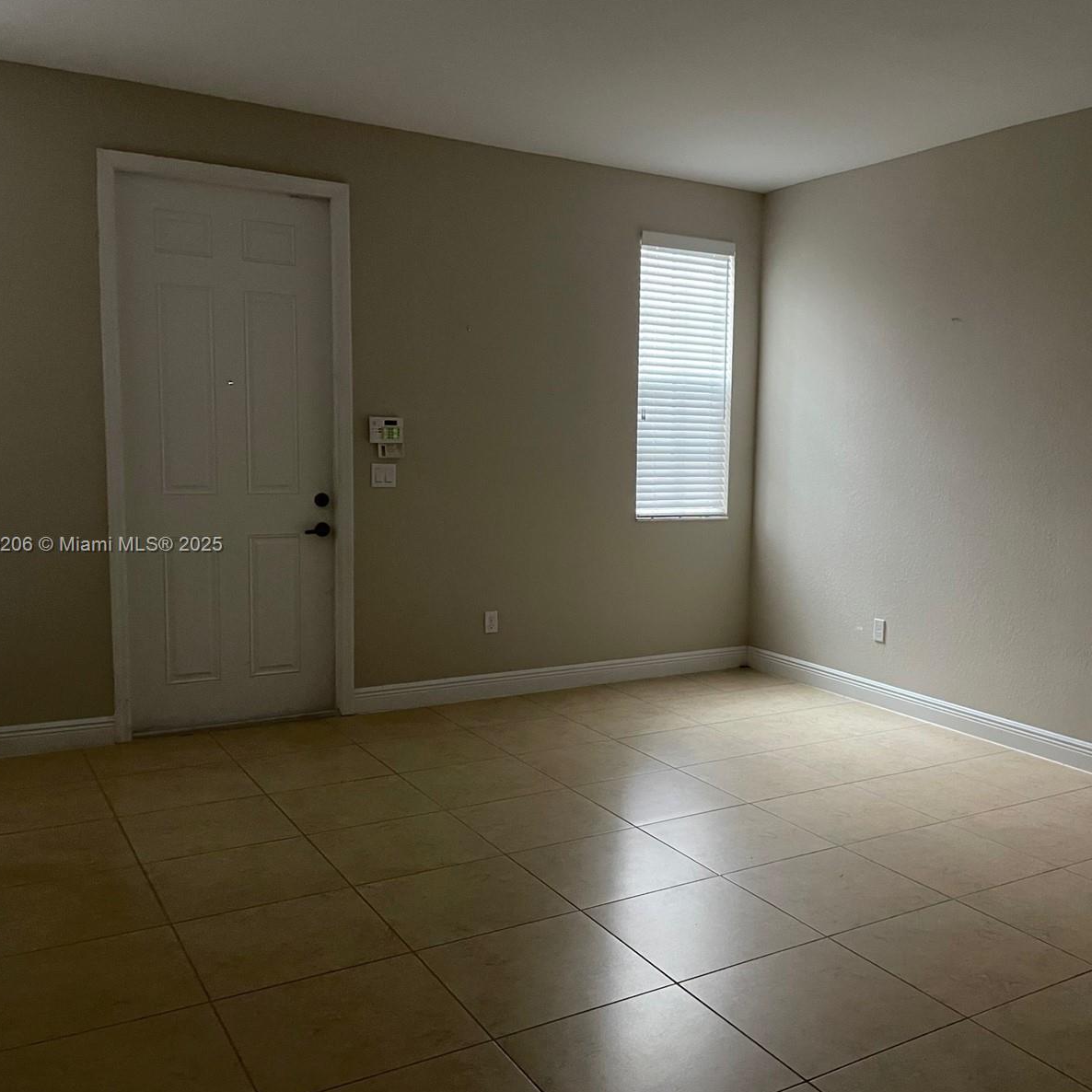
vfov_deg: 52.5
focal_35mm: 31
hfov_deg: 52.1
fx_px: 1106
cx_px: 665
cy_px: 546
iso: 640
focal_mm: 4.2
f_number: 1.6
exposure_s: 1/30
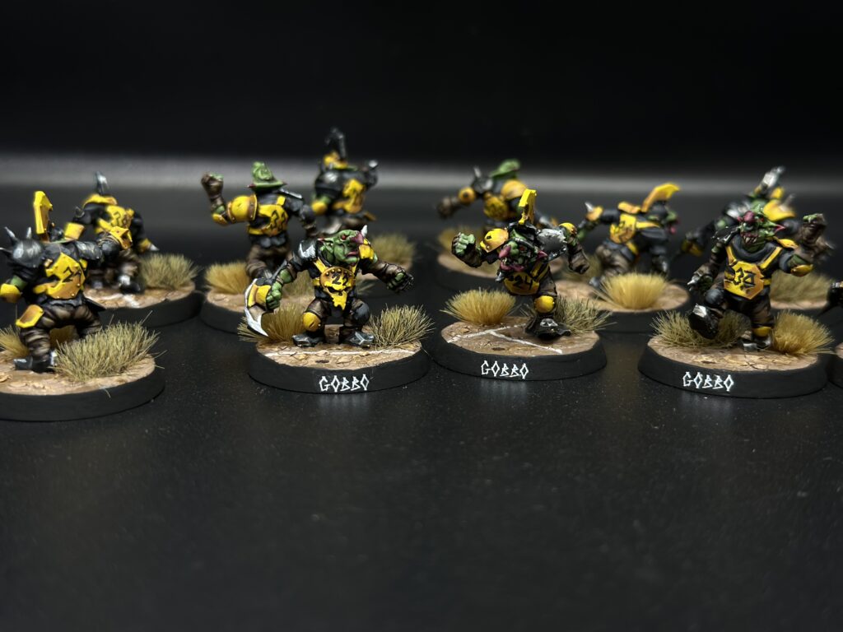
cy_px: 316
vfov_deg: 30.3
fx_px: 1169
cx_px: 422
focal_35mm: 48
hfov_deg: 39.7
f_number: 1.78
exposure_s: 1/211
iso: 80
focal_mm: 6.86
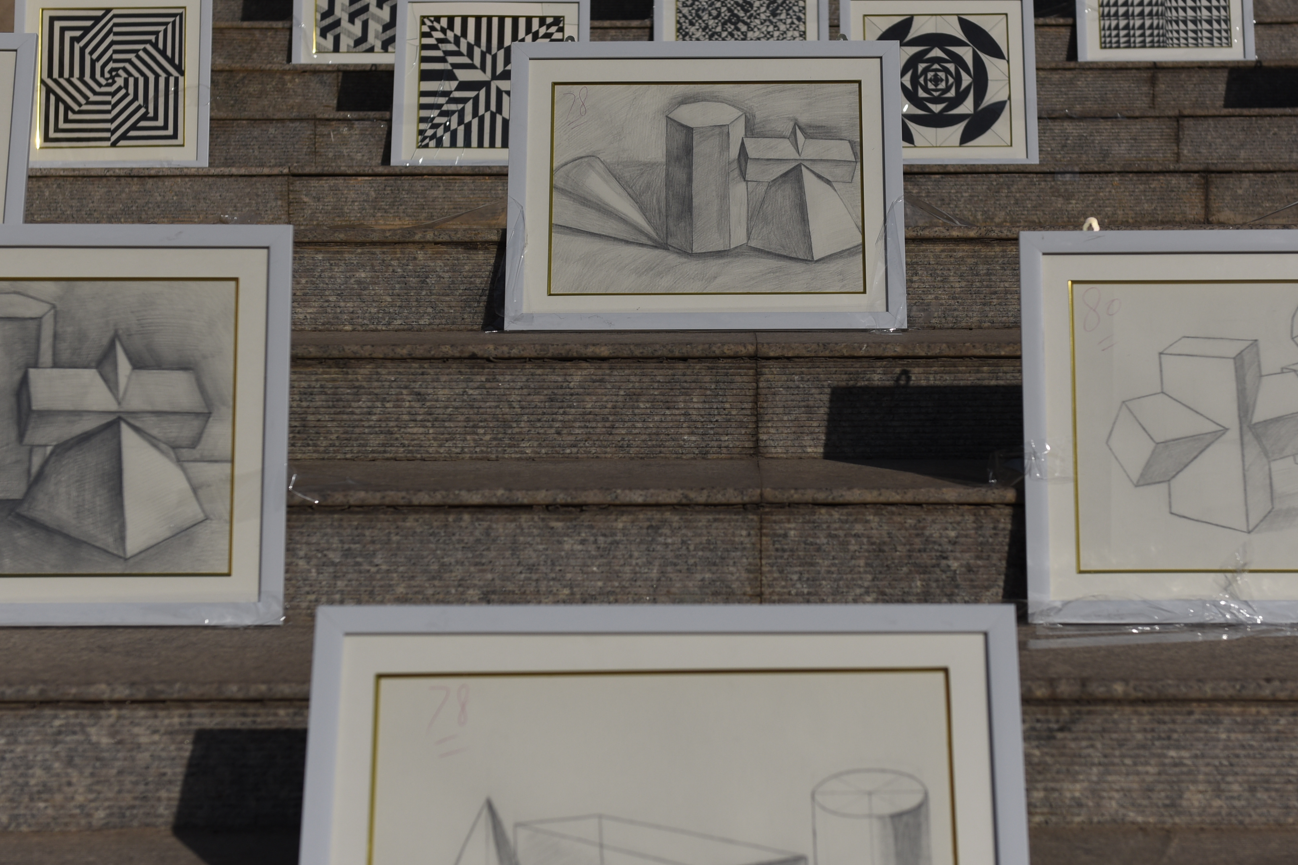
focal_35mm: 77
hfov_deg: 26.3
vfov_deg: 17.7
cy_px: 384
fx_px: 2776
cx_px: 700
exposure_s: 1/8000
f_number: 4.5
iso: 140
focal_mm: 45
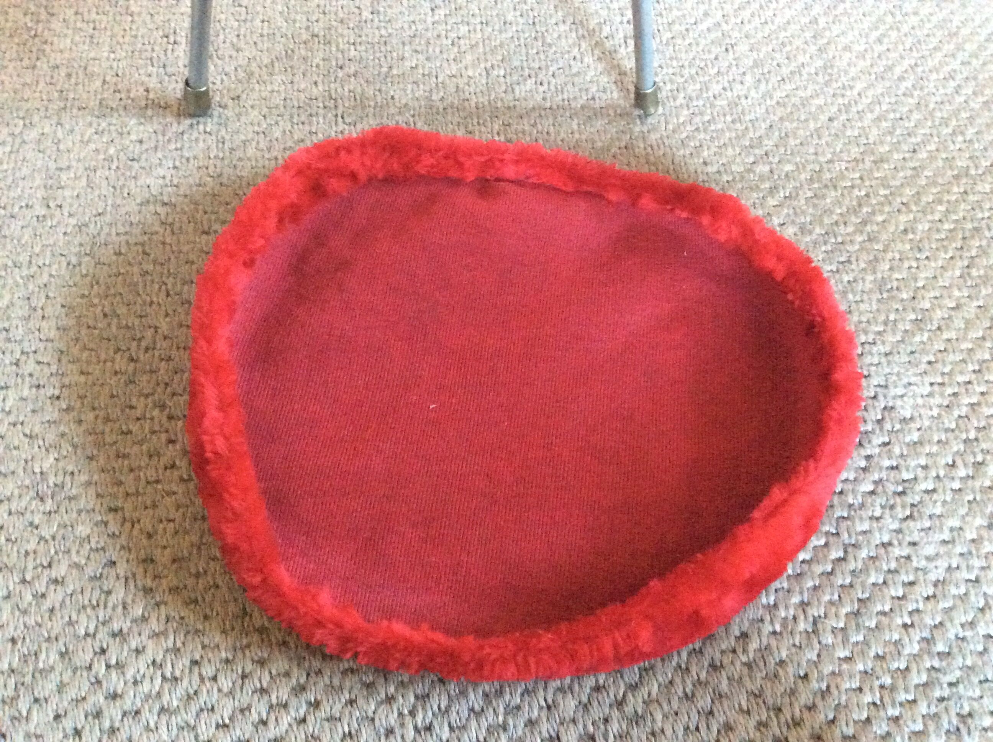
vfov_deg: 44.1
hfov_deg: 56.9
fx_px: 917
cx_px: 496
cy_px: 371
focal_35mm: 32
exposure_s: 1/17
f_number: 2.4
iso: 640
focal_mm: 3.3
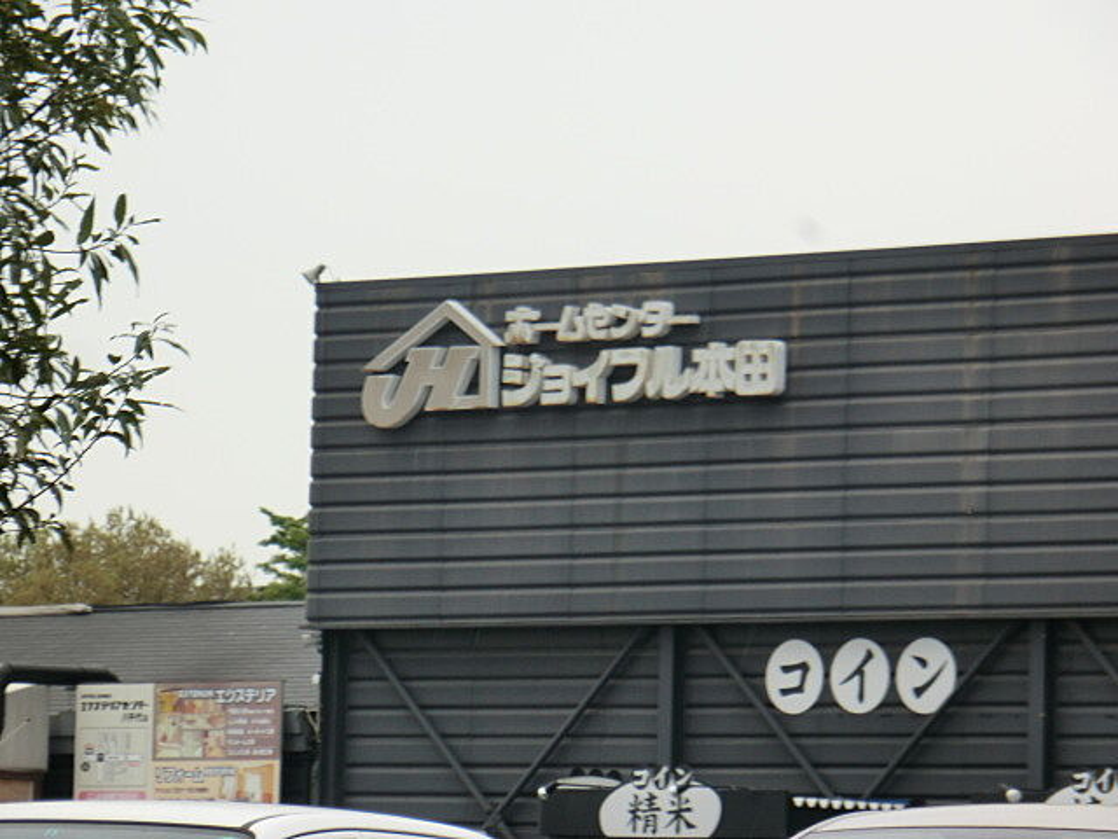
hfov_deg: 8.2
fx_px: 7751
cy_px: 420
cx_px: 559
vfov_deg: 6.2
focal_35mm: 240
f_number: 5.7
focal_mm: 43
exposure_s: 1/60
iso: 80
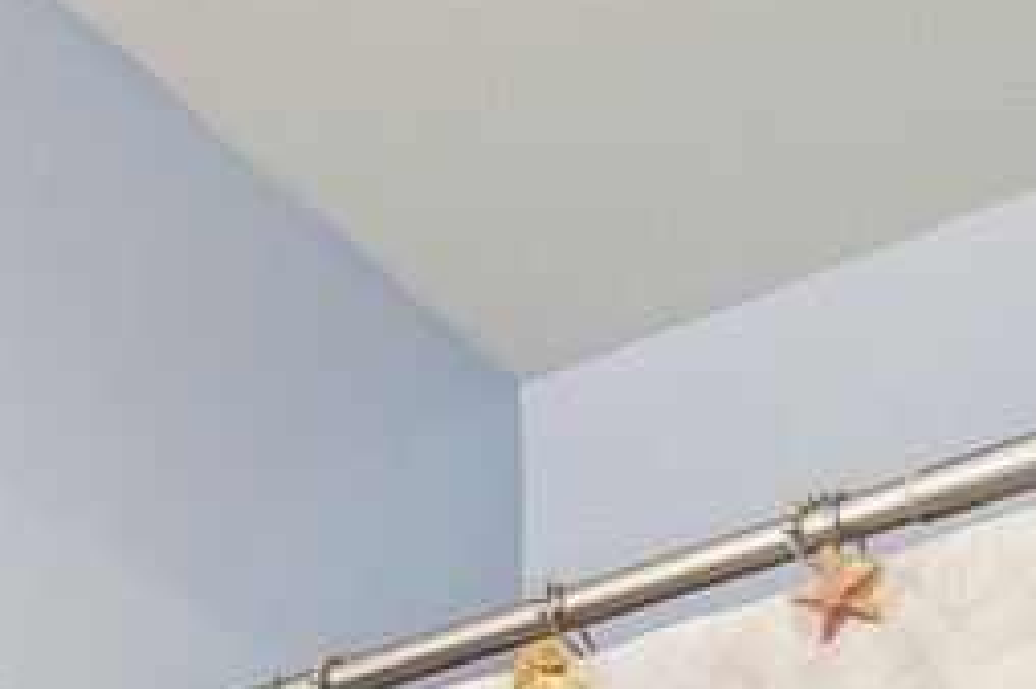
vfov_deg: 9.5
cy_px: 2155
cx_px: -985
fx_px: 3077
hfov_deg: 15.5
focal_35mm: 107
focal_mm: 16
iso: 1600
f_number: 8
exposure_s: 1/13
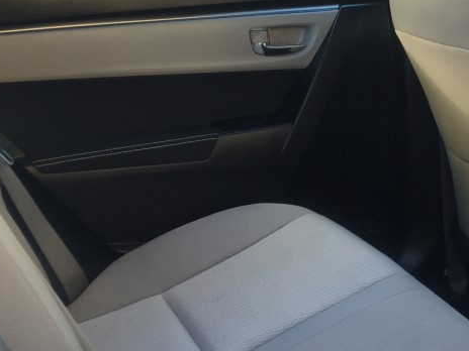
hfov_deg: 28.4
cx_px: 469
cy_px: 182
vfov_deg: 22.9
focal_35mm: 64
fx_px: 867
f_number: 2.2
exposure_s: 1/60
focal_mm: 4.15
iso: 32
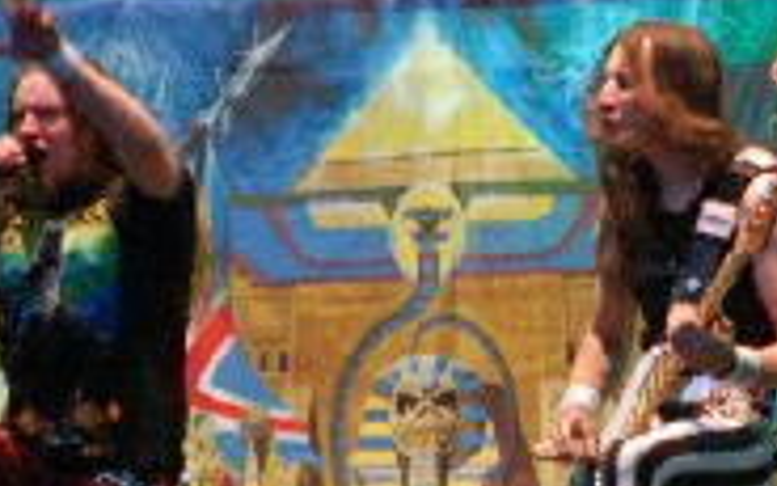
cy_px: 241
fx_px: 11943
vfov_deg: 2.3
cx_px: 562
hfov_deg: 3.7
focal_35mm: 564
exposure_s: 1/30
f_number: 5
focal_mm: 170
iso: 1600
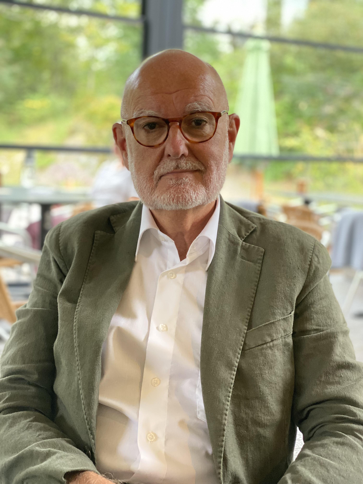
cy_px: 242
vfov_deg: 36.8
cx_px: 182
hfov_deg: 28.0
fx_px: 727
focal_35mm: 52
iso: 250
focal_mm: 6
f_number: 2
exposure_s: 1/79
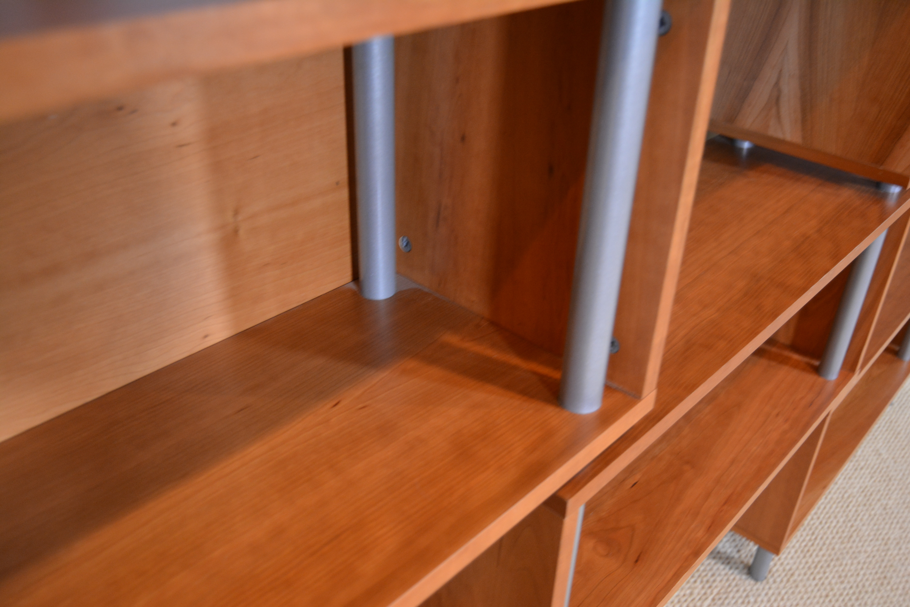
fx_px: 758
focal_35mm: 30
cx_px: 455
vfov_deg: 43.6
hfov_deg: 61.9
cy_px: 304
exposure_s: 1/30
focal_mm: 20
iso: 1000
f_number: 3.5
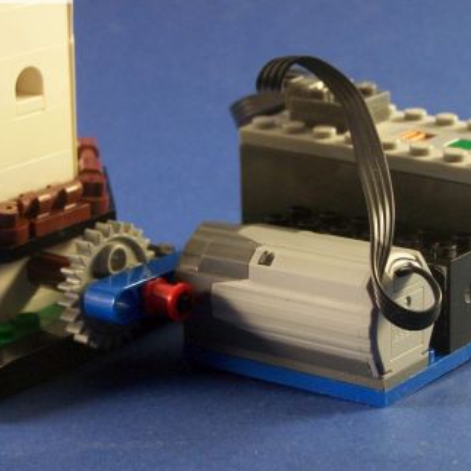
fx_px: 1586
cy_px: 225
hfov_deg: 16.9
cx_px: 288
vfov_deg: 16.9
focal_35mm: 103
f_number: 3.2
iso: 200
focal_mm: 12.4
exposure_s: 1/30
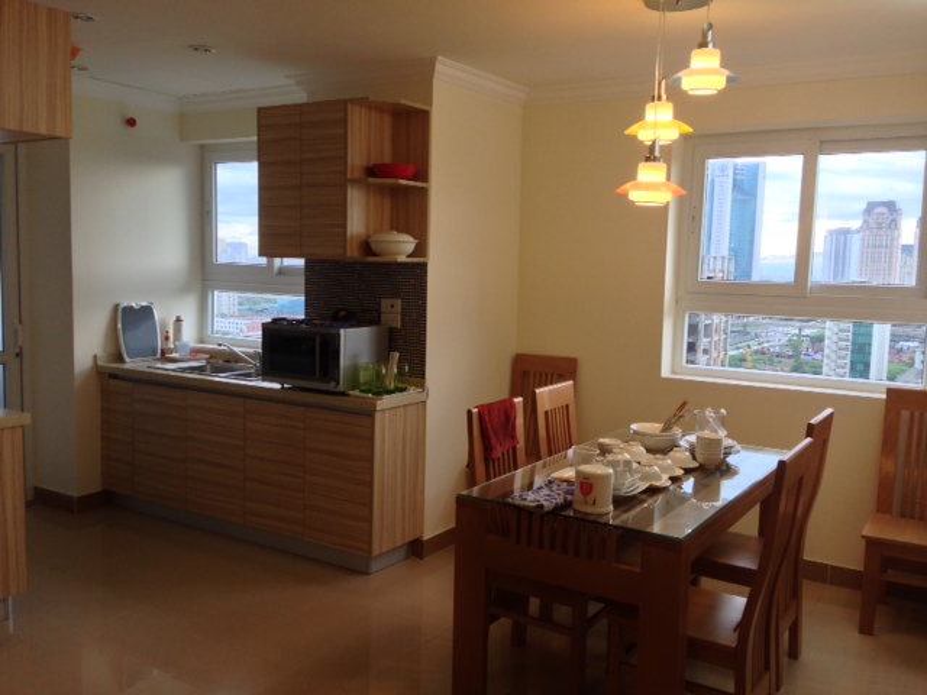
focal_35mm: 33
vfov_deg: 42.9
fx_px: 884
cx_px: 464
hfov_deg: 55.4
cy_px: 348
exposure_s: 1/60
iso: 64
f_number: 2.4
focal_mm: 4.12
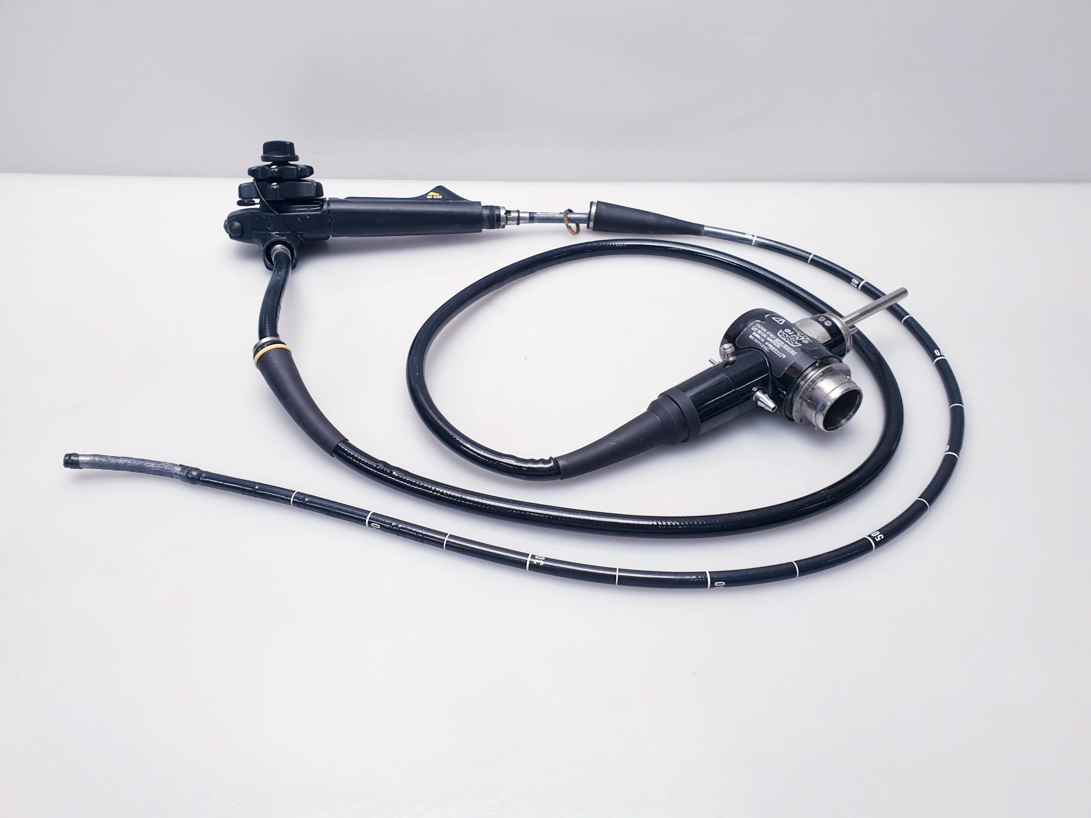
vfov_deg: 53.1
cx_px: 546
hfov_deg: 67.3
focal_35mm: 26
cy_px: 409
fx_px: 819
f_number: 2.4
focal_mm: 4.3
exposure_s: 1/50
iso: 64
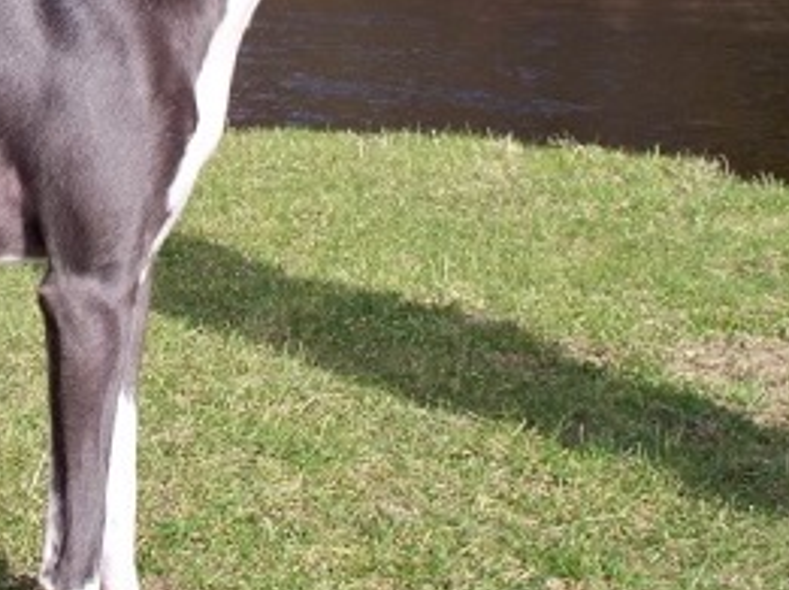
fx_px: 2140
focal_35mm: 94
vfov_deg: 15.6
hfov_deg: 20.2
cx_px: -6
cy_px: 110
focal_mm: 7.54
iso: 100
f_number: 4.8
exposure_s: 1/250
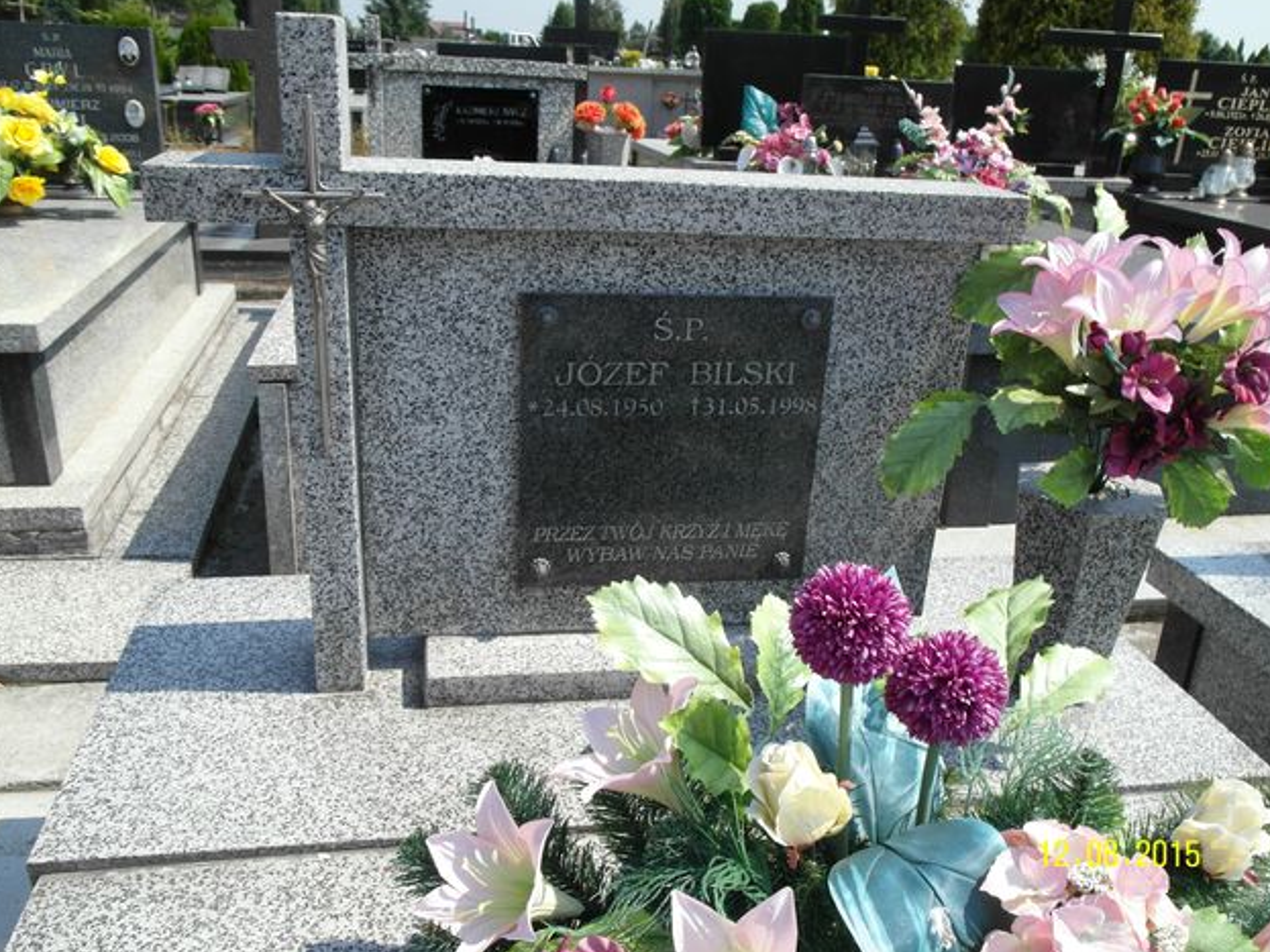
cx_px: 640
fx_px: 1357
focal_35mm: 37
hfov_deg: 50.1
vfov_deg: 38.7
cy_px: 467
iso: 80
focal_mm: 7.8
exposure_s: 1/350
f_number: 4.6
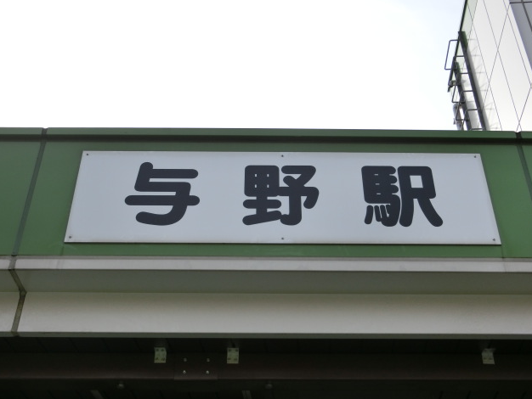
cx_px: 269
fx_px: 707
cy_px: 200
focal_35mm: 46
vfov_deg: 31.5
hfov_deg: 41.2
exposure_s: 1/640
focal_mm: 8
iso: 80
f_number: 4.4
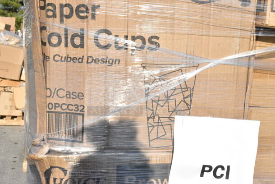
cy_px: 92
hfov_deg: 33.4
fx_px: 459
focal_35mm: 60
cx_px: 138
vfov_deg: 22.7
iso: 6400
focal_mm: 40
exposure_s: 1/2500
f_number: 20
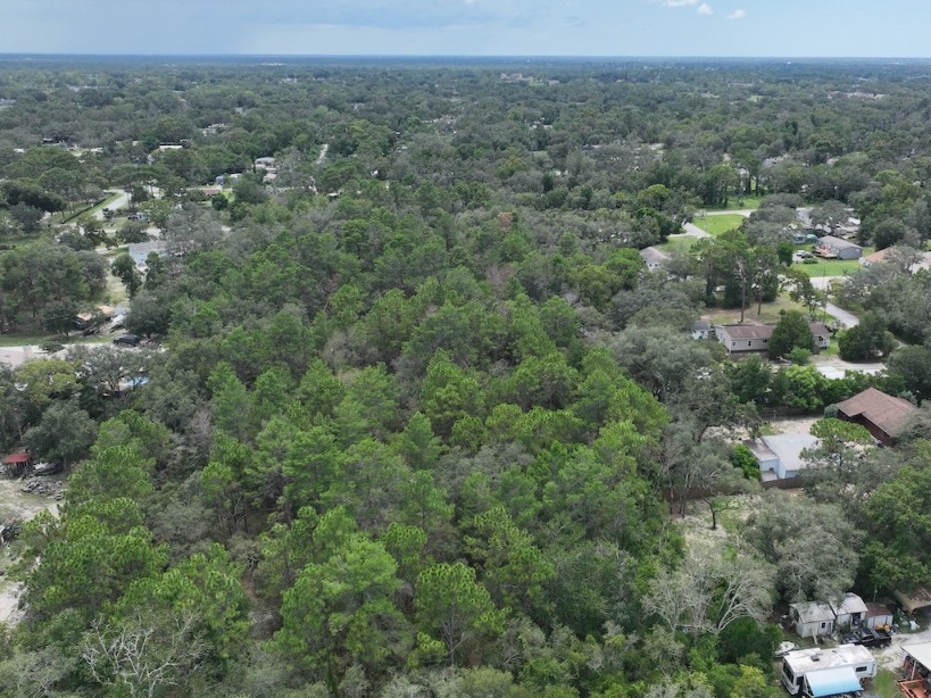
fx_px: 807
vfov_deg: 46.8
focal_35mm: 30
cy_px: 327
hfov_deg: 59.7
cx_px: 531
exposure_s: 1/2000
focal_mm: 12.29
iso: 100
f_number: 3.2
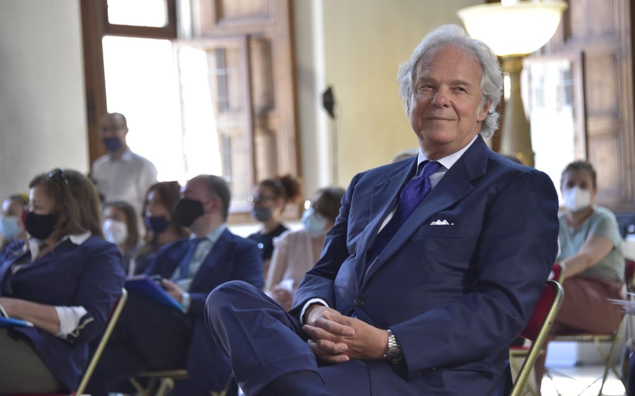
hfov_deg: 15.1
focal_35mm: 138
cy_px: 189
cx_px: 318
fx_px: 2388
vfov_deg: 9.5
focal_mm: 135
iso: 4000
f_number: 5.6
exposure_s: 1/160
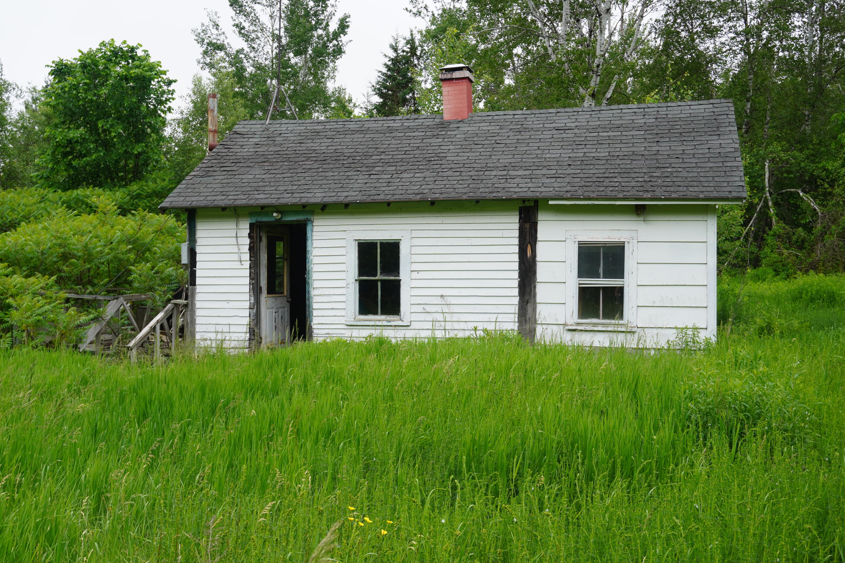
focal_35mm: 38
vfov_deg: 35.1
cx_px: 407
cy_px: 291
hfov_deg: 50.7
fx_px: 892
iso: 100
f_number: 5
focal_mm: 24
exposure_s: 1/160
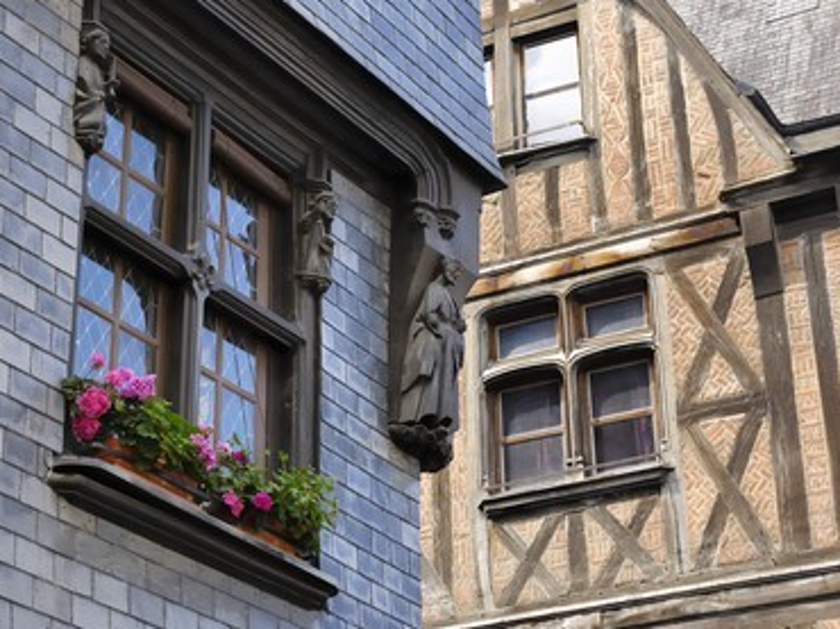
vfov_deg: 18.0
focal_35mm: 82
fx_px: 1989
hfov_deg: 23.9
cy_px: 313
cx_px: 417
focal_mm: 50
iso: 100
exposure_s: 1/100
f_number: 5.3
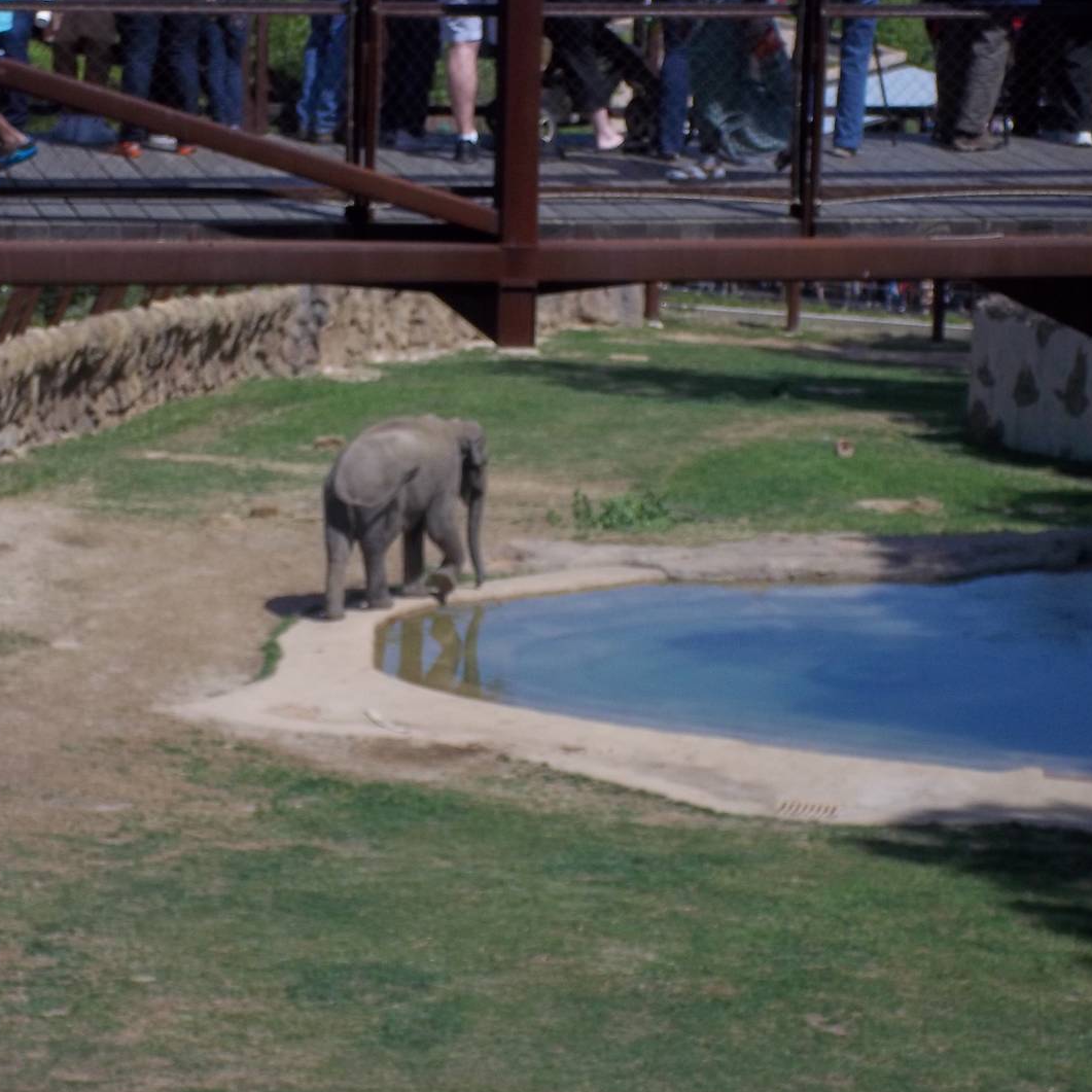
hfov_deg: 12.1
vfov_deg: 12.1
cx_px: 428
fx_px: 5139
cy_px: 533
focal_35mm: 144
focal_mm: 19.5
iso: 80
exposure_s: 1/640
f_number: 5.6
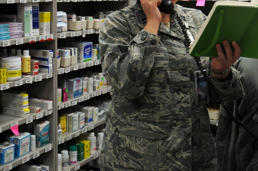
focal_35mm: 63
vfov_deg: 21.2
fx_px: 451
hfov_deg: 31.8
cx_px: 100
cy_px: 30
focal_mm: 24
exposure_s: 1/20
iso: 250
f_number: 8
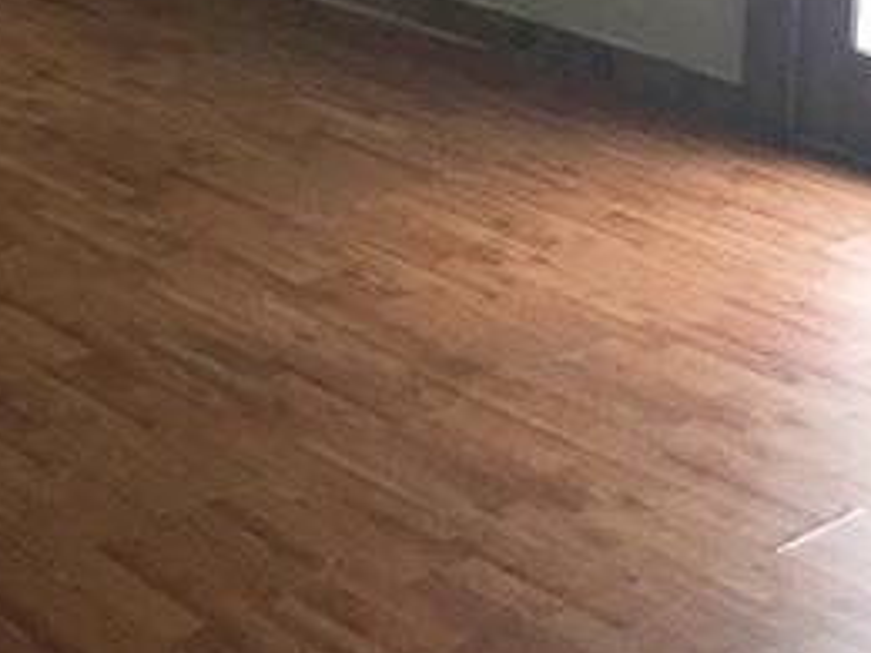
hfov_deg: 20.7
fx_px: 2290
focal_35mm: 91
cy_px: -315
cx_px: -27
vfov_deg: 15.1
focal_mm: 4.15
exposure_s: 1/30
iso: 200
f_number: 2.2
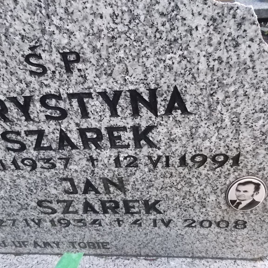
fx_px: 280
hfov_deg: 51.1
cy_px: 128
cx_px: 137
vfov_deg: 51.1
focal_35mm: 32
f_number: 3.2
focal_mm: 4.6
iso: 400
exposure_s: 1/160
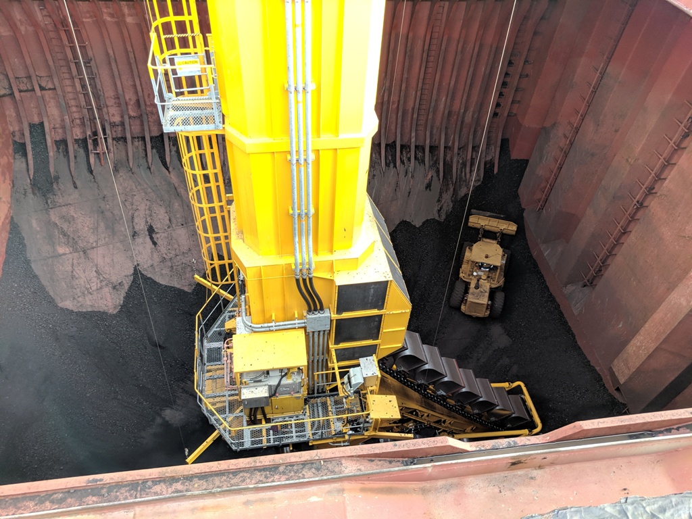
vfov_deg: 53.1
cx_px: 346
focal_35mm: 26
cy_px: 260
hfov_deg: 67.3
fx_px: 520
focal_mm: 4.67
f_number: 2
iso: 156
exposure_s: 1/120
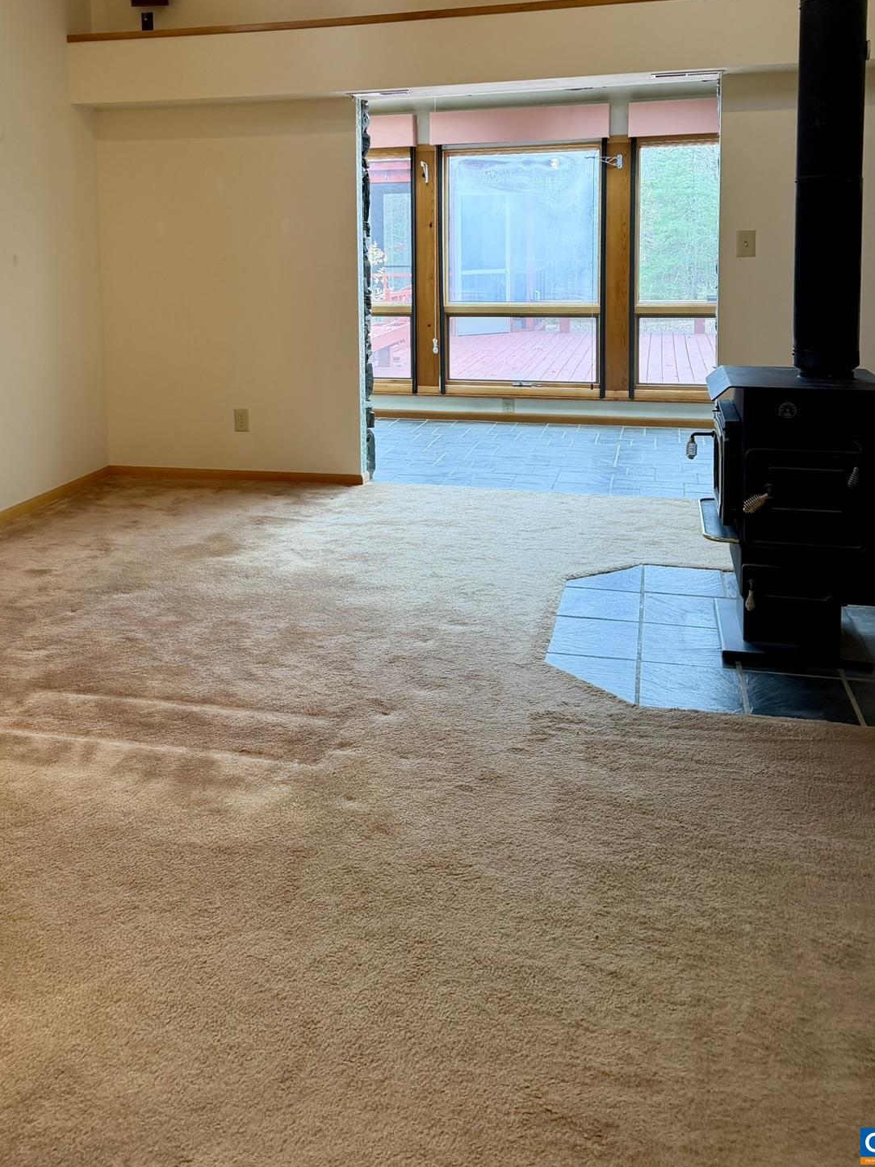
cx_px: 329
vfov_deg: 52.4
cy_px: 345
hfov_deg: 41.5
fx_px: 1146
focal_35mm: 34
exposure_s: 1/129
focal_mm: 6.76
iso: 200
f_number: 1.78
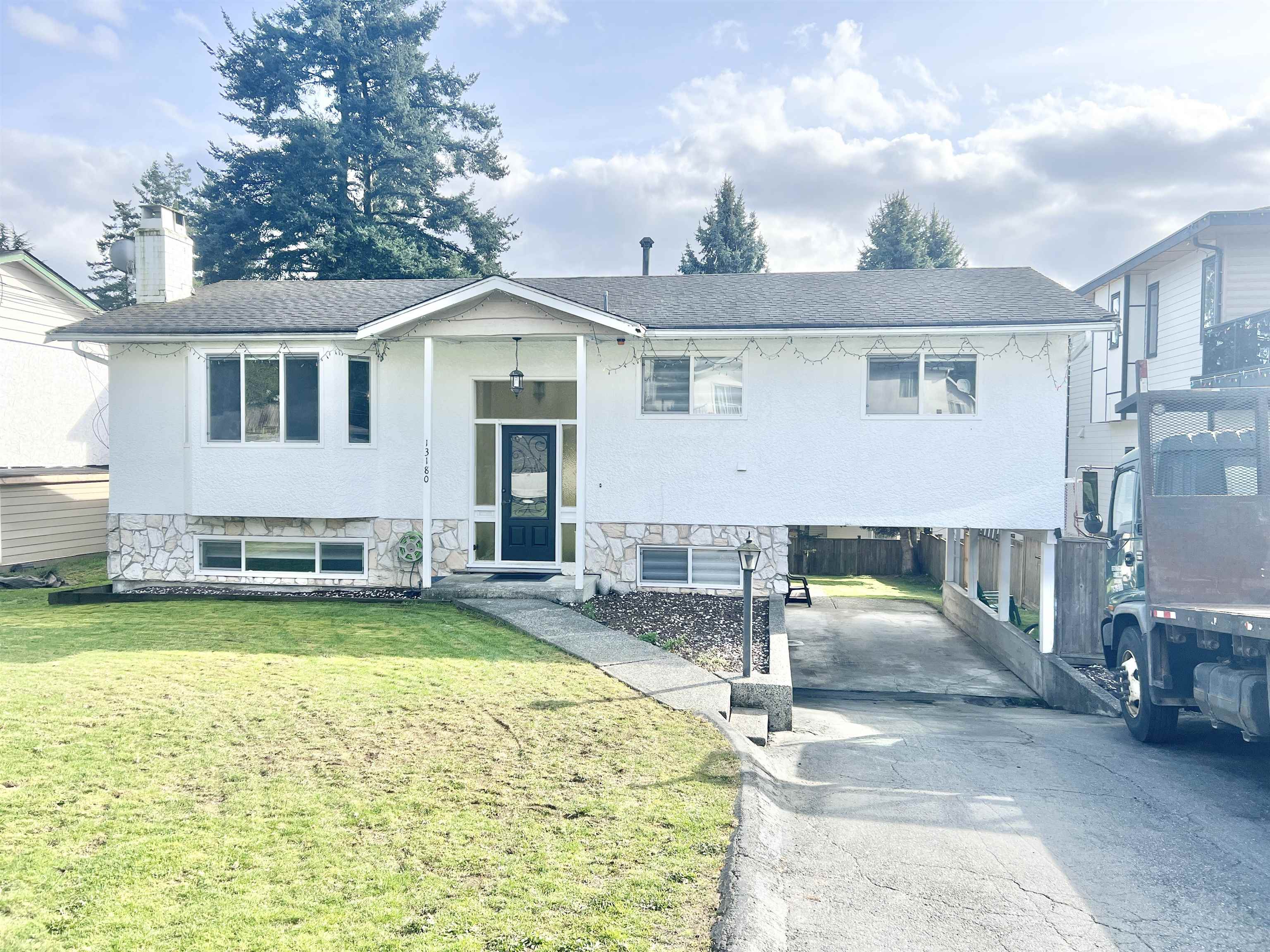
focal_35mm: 26
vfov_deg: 53.1
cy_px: 476
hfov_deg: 67.3
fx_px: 954
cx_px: 635
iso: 50
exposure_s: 1/2632
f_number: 1.5
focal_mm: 5.7
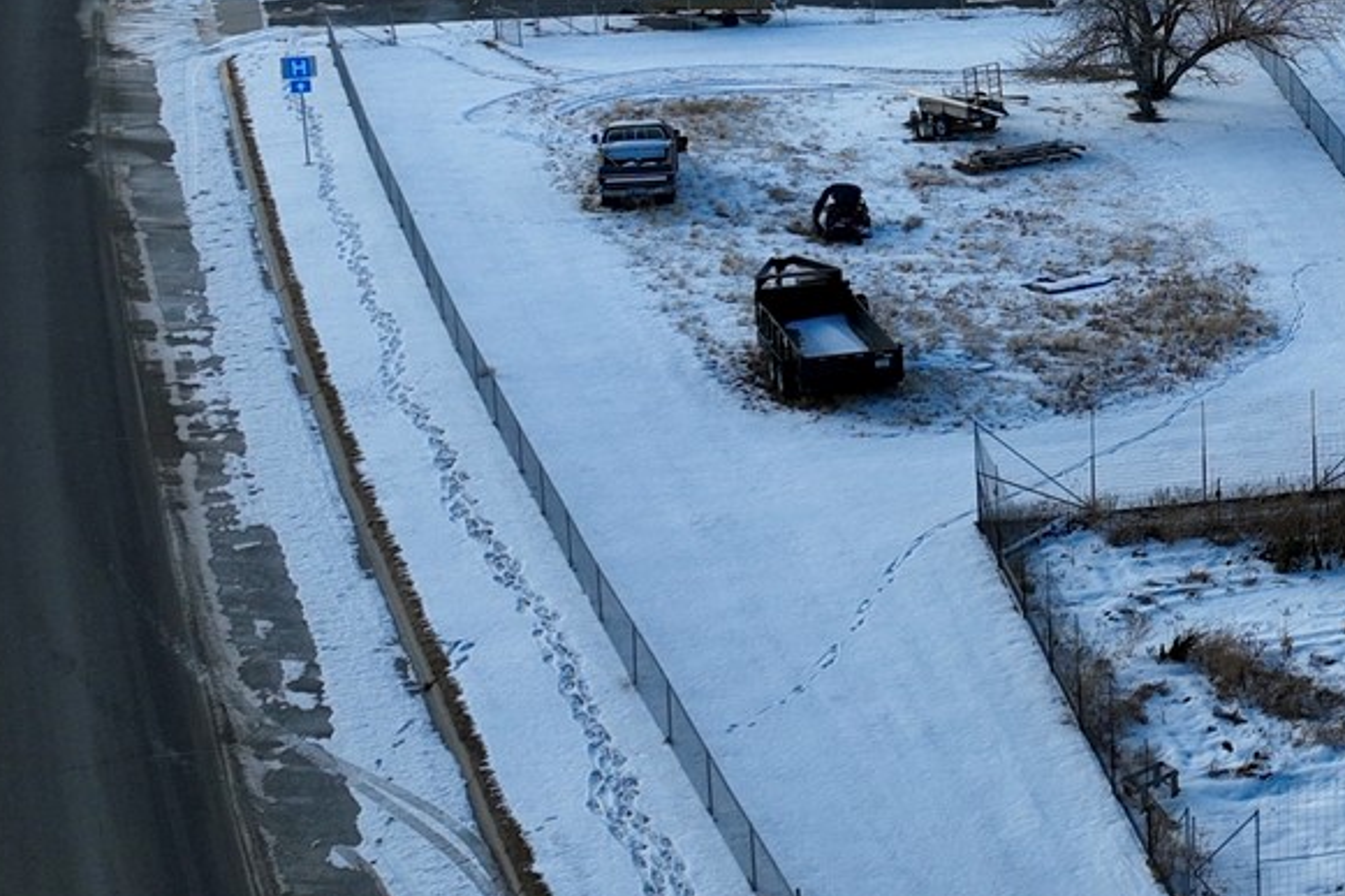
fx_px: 3287
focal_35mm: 88
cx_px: 1747
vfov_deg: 15.5
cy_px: 300
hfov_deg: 21.0
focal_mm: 12.29
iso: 100
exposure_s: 1/320
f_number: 2.8
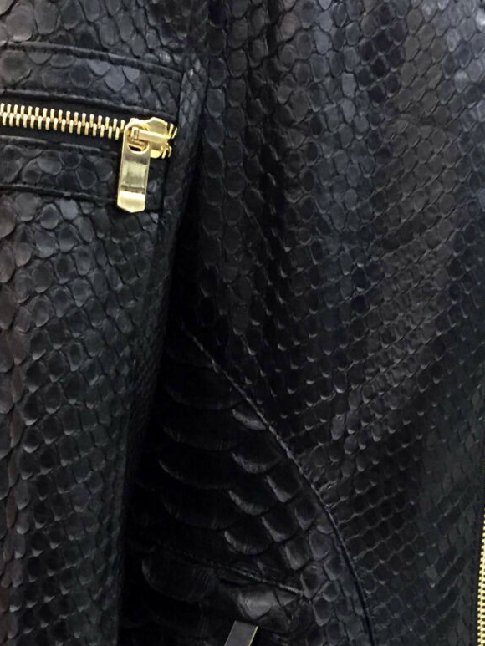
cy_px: 516
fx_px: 1121
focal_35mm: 60
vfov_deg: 31.4
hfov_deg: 24.4
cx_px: 217
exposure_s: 1/35
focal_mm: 4.15
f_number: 2.2
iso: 250
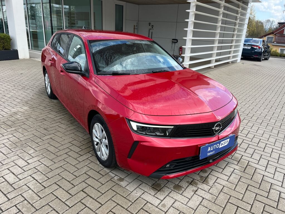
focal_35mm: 26
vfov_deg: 53.1
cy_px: 107
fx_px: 214
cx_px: 142
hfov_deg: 67.3
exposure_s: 1/898
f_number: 1.6
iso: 50
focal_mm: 5.1
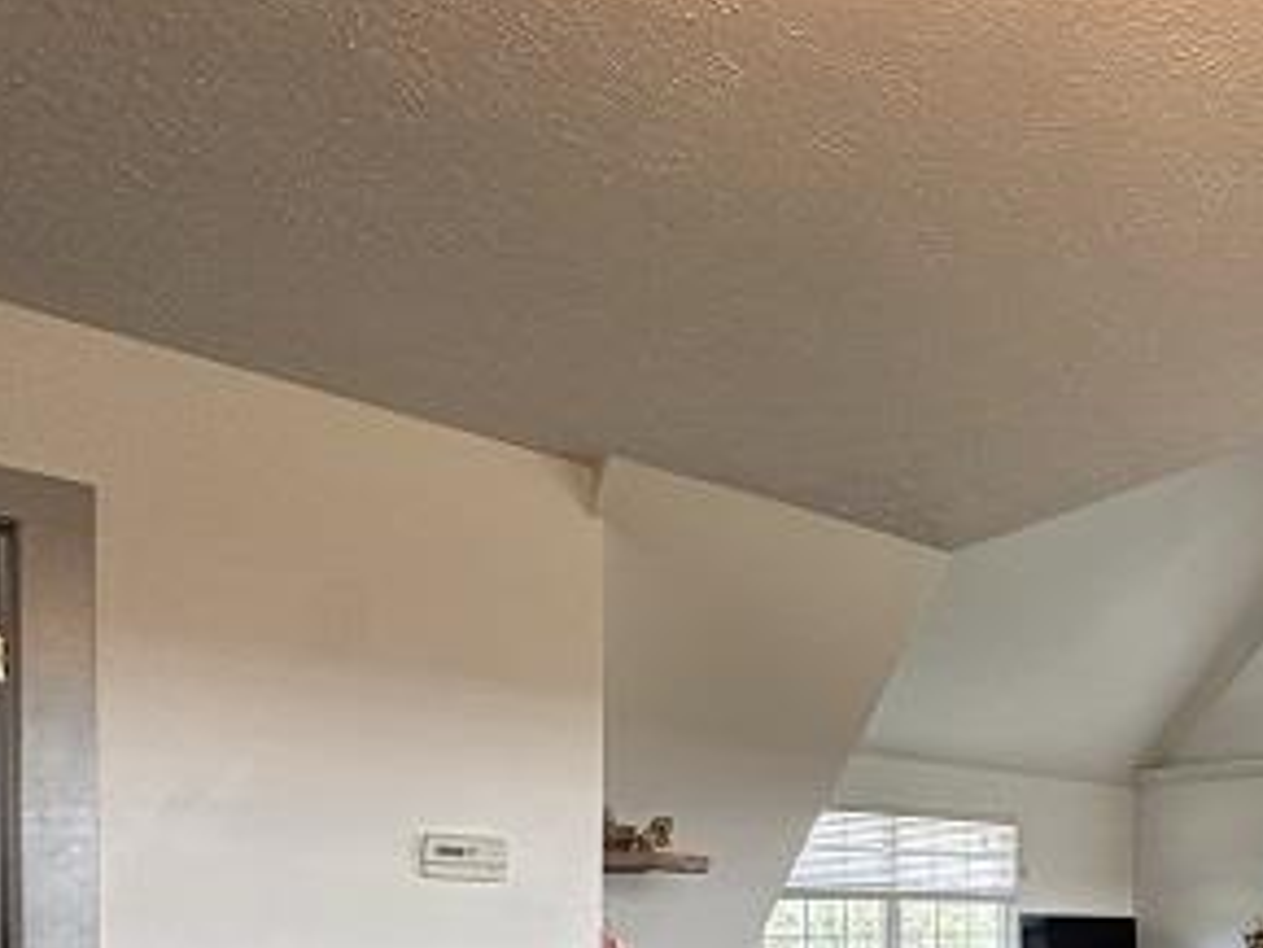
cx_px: 1372
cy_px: 957
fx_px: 1132
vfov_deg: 39.8
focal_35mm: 31
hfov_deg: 45.0
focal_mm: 2.22
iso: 250
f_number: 2.2
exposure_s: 1/120
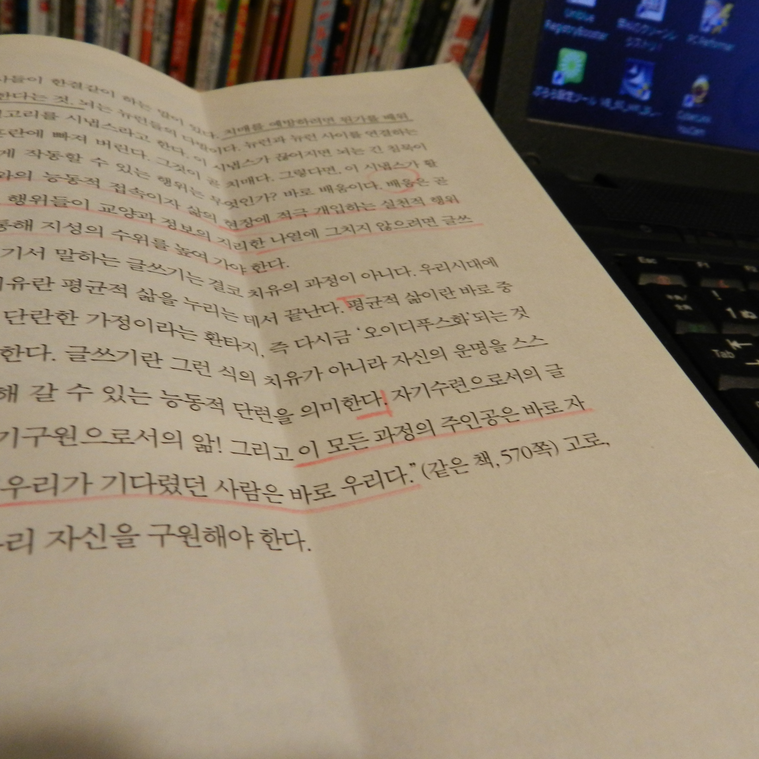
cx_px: 386
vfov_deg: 57.3
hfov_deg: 57.3
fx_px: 695
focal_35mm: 28
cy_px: 370
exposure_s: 1/15
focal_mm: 4
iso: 400
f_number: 3.4
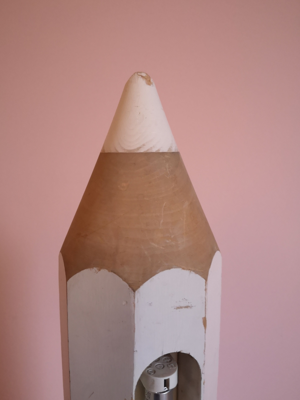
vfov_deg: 63.4
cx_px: 146
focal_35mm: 28
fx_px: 324
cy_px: 196
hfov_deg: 49.7
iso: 400
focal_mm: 3.95
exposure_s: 1/33.3
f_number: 1.8
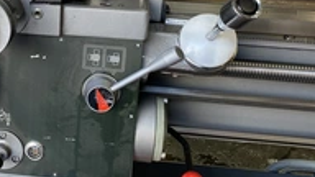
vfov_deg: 20.2
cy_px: 34
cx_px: 67
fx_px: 493
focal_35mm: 59
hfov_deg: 34.5
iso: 80
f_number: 1.8
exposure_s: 1/120
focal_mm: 4.25
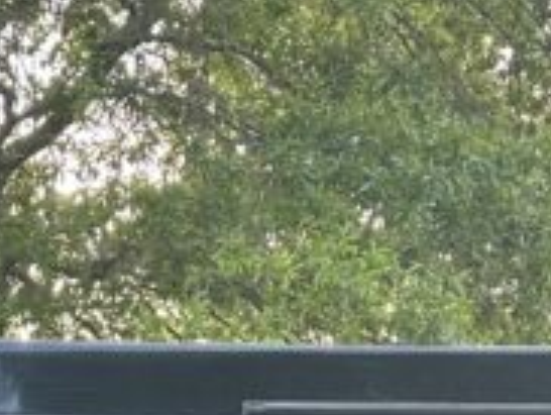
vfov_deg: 10.3
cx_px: 24
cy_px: 769
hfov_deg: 14.4
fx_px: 2152
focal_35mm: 135
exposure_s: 1/121
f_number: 1.78
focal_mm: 6.86
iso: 100
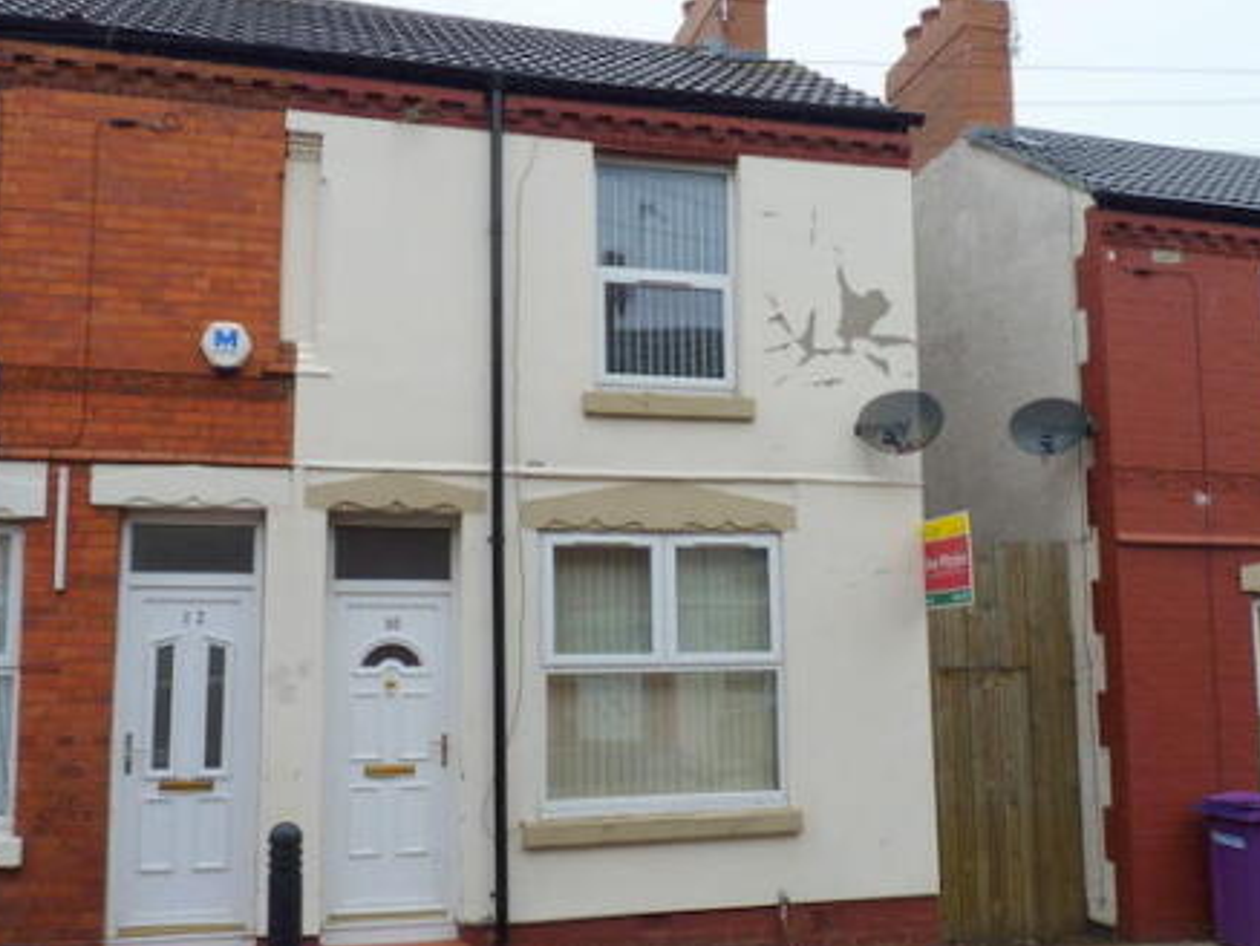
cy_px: 512
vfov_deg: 39.6
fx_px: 1311
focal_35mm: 36
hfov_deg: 51.3
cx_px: 659
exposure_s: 1/200
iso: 80
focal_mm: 4.8
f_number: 4
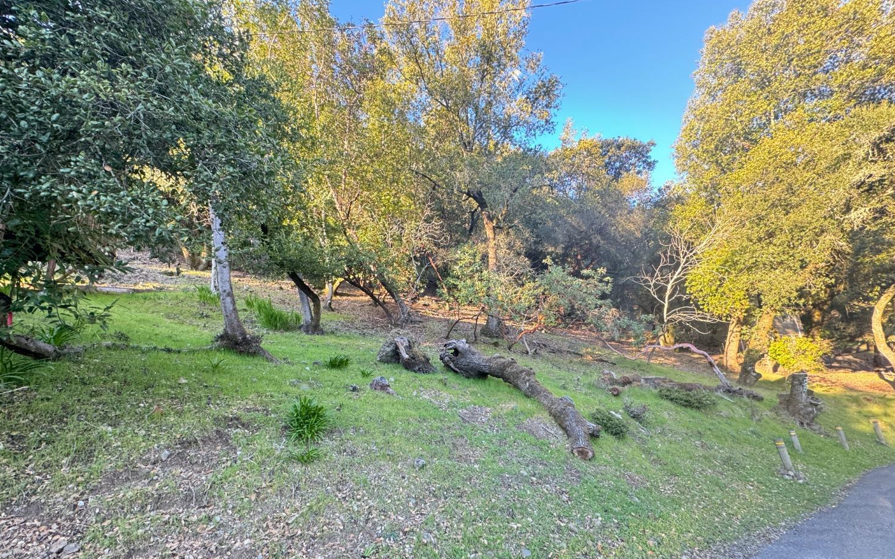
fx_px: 366
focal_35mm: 15
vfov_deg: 74.1
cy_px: 329
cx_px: 446
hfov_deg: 101.5
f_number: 2.2
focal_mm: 2.22
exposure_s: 1/99
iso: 250
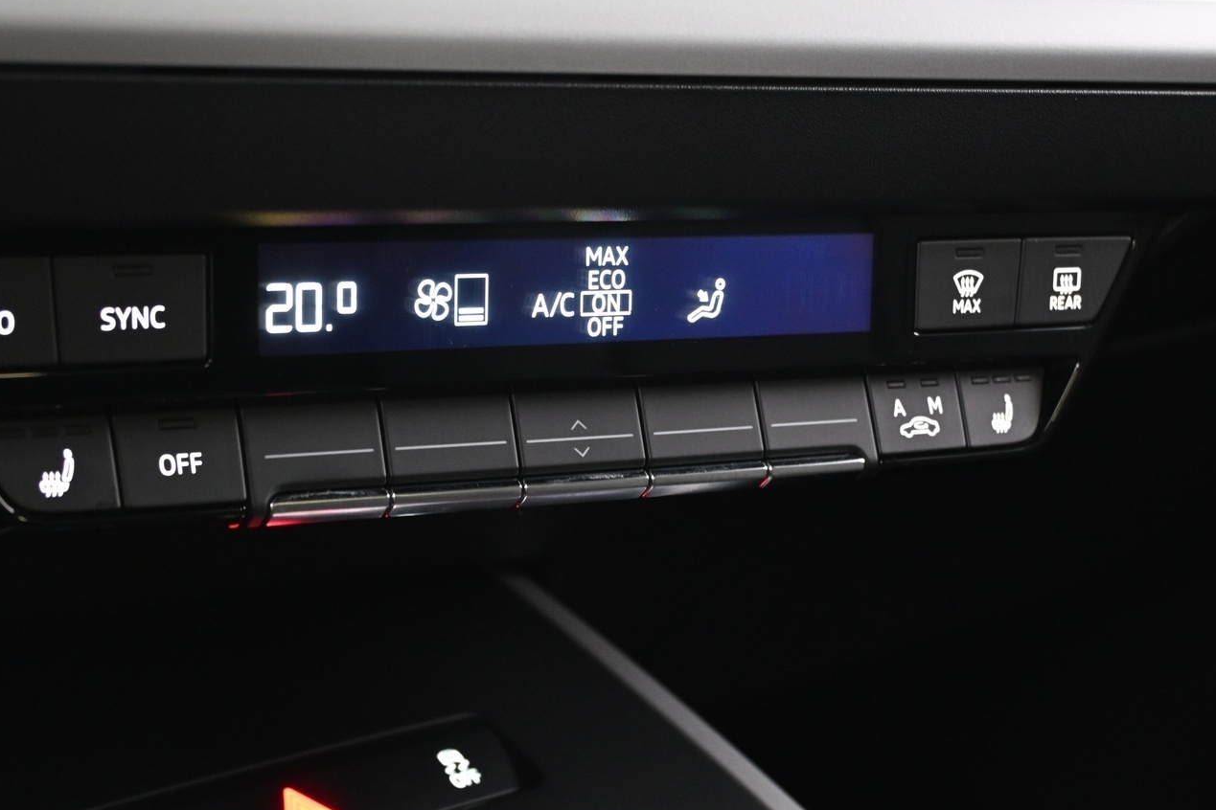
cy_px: 416
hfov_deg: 33.2
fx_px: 2037
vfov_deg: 22.5
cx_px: 540
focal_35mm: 60
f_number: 5
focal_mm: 31.5
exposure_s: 1/5
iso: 1600
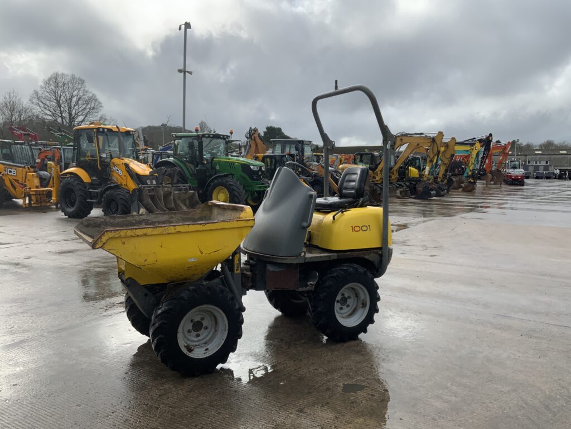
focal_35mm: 29
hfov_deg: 61.7
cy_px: 214
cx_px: 286
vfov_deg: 48.2
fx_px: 478
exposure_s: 1/1848
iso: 16
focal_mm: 3
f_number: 1.8
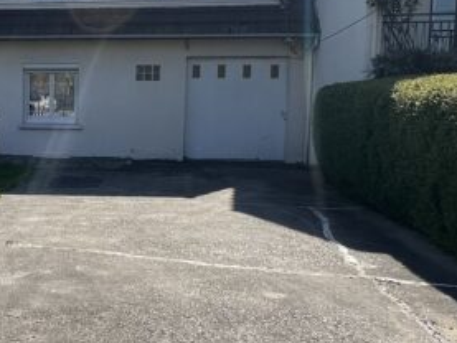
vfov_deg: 30.3
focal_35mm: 48
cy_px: 160
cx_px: 20
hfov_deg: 36.4
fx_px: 634
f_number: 1.8
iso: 32
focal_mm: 1.57
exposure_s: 1/968
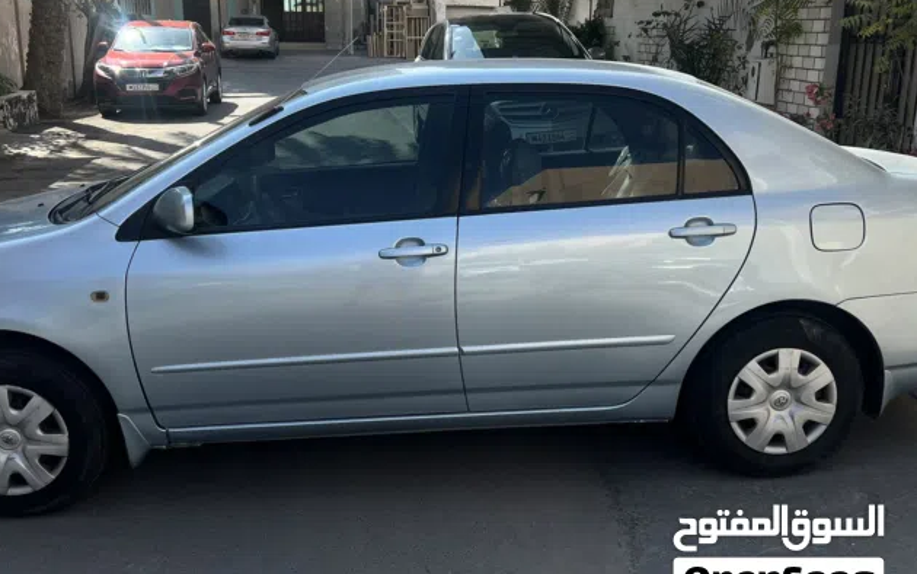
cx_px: 454
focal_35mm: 28
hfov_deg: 66.5
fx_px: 700
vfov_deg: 44.6
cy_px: 294
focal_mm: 5.7
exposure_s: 1/2632
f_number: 1.5
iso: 50
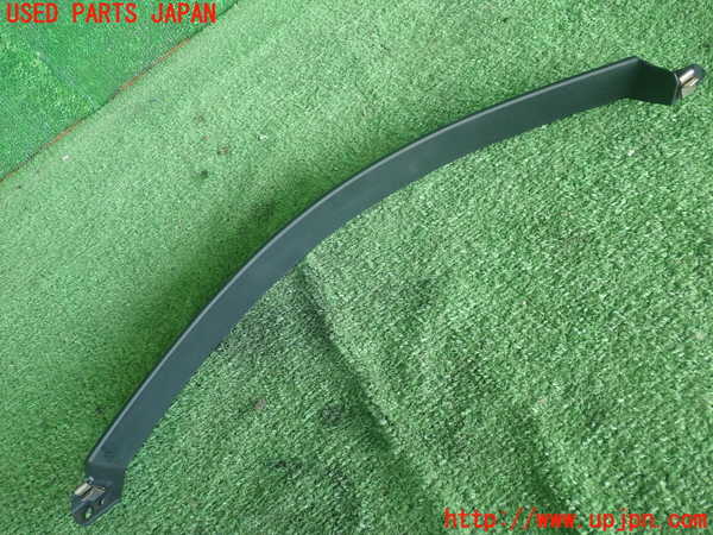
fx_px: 721
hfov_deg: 52.6
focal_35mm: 35
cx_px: 356
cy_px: 268
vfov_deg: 40.7
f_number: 2.6
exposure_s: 1/40
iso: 200
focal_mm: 6.42
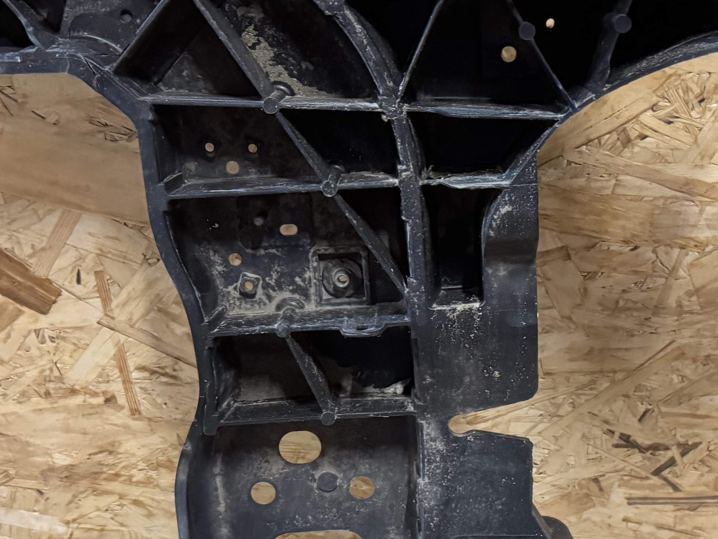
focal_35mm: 61
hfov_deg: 31.5
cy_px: 381
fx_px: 1265
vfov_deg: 23.9
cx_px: 453
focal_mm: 6.76
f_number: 1.78
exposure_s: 1/50
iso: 640
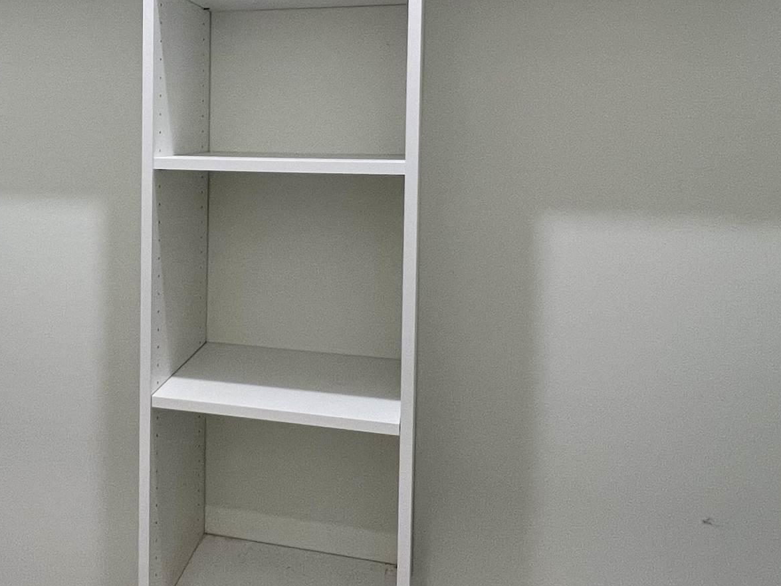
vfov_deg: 40.8
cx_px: 162
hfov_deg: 50.8
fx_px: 767
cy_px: 157
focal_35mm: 34
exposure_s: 1/120
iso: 160
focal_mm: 1.57
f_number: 1.8
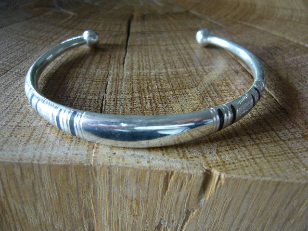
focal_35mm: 35
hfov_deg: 52.6
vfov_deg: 40.7
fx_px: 311
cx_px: 154
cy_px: 116
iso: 100
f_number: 2.8
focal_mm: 5.8
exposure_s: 1/20
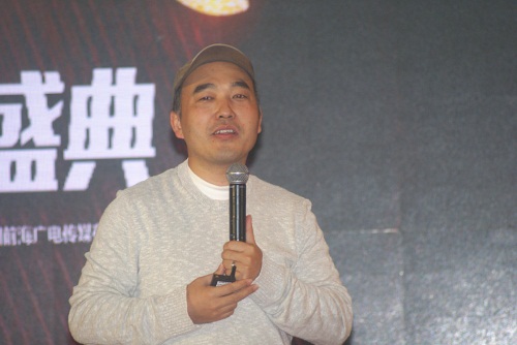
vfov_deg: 3.7
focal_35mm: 375
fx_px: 5388
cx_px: 258
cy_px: 172
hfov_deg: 5.5
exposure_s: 1/125
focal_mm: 250
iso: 400
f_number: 5.6
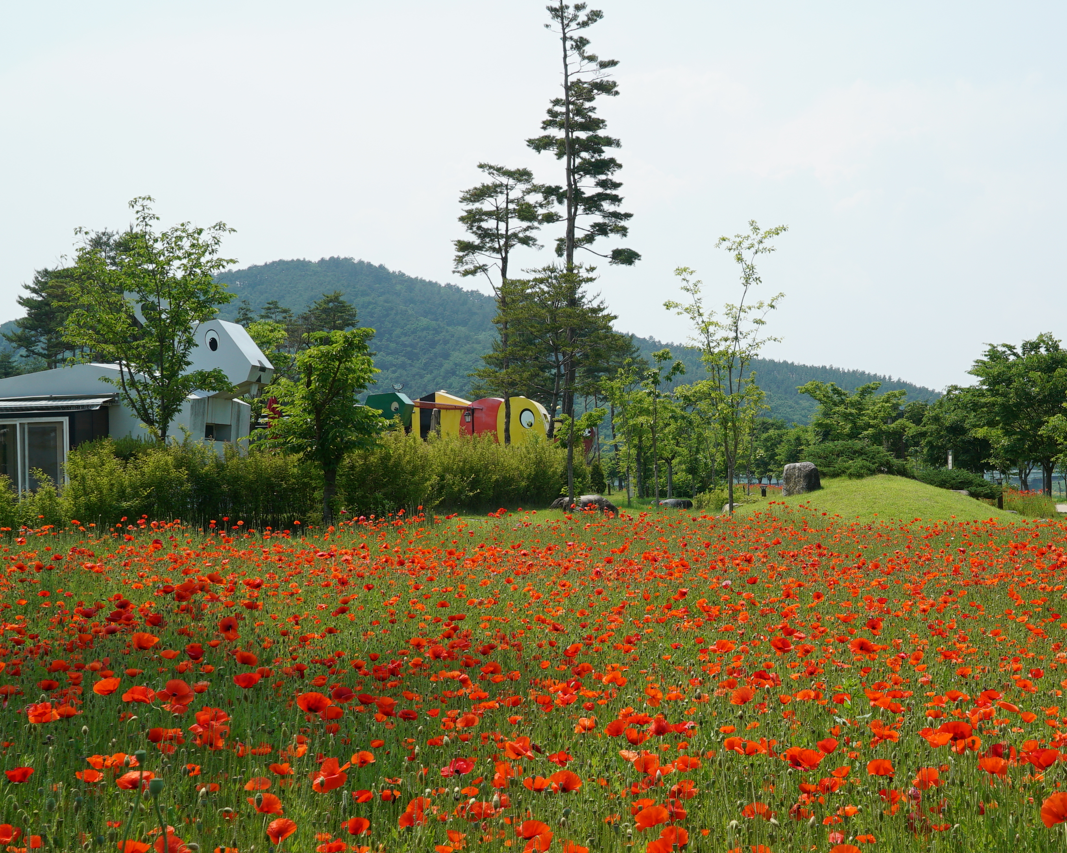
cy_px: 442
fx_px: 1484
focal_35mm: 47
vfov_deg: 32.1
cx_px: 742
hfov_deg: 38.9
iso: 200
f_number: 18
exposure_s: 1/125
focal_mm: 32
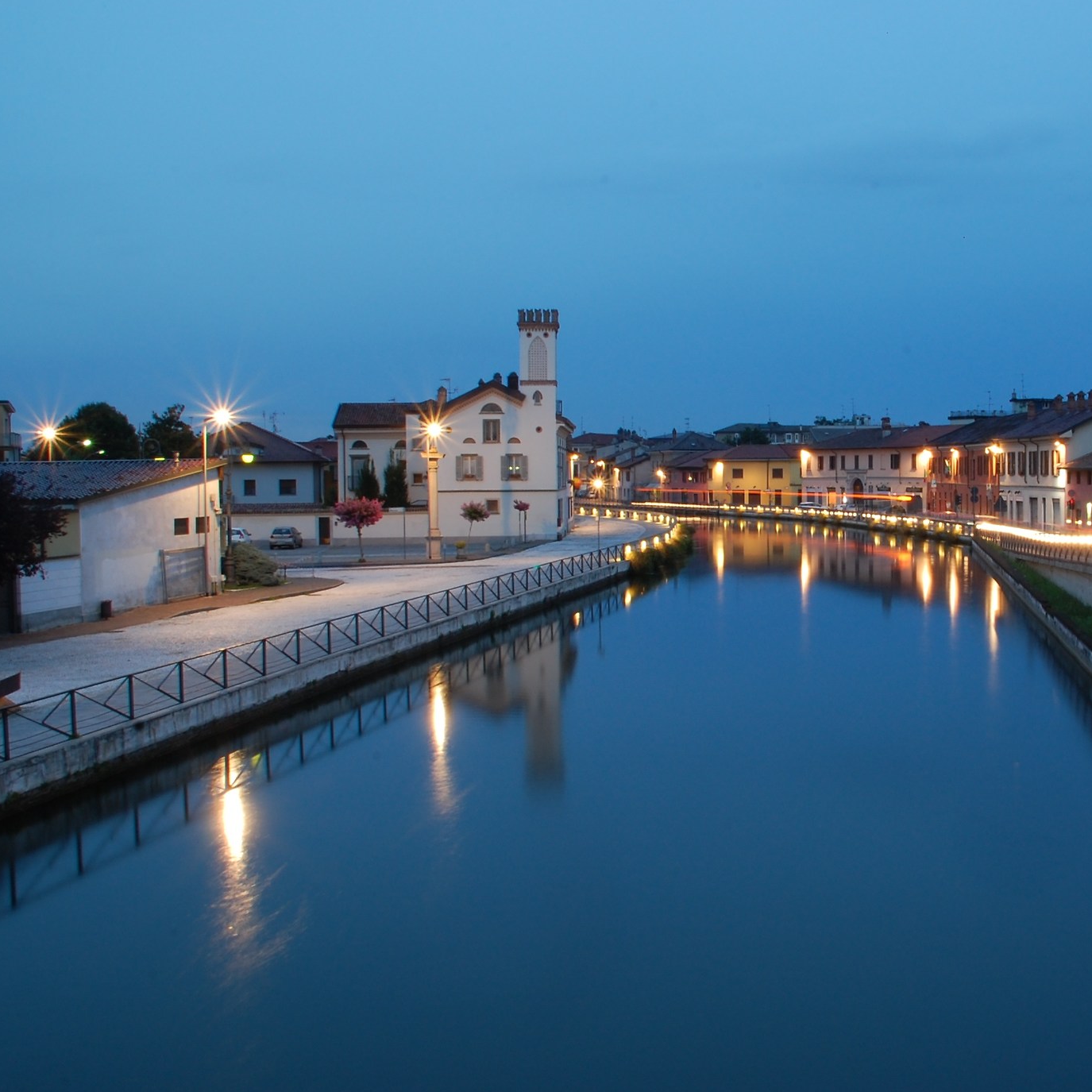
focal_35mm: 40
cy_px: 513
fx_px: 1428
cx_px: 821
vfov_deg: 41.8
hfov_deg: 40.6
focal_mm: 18
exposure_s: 15
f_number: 20
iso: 200
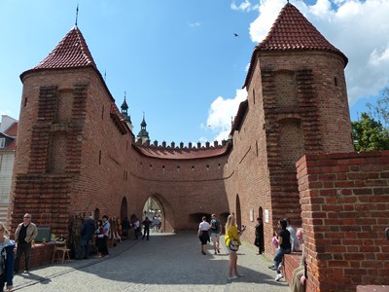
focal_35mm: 25
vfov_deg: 54.9
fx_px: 281
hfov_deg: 69.4
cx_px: 194
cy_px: 146
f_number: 4
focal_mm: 4.5
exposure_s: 1/1000
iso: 160
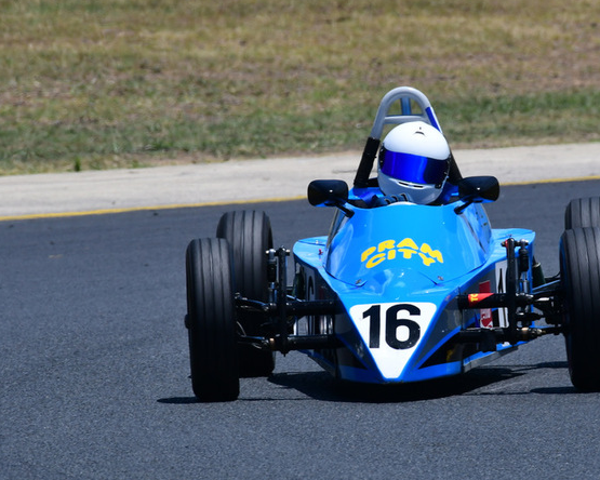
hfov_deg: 2.3
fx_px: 15147
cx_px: 385
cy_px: 197
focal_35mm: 853
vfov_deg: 1.8
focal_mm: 420
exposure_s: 1/640
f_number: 11
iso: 320
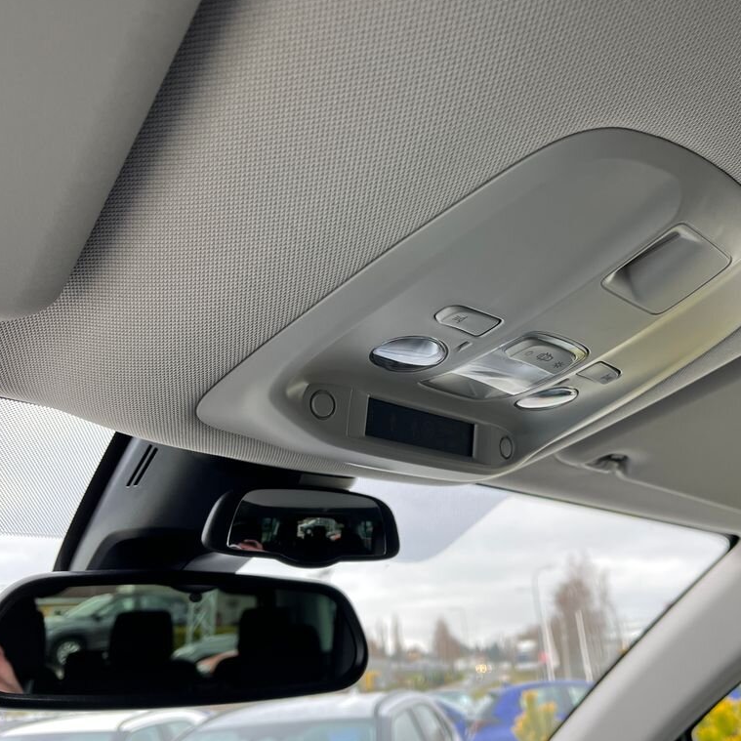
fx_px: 751
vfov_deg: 52.5
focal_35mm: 31
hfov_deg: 52.2
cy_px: 368
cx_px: 444
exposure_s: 1/121
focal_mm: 5.1
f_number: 1.6
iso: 80
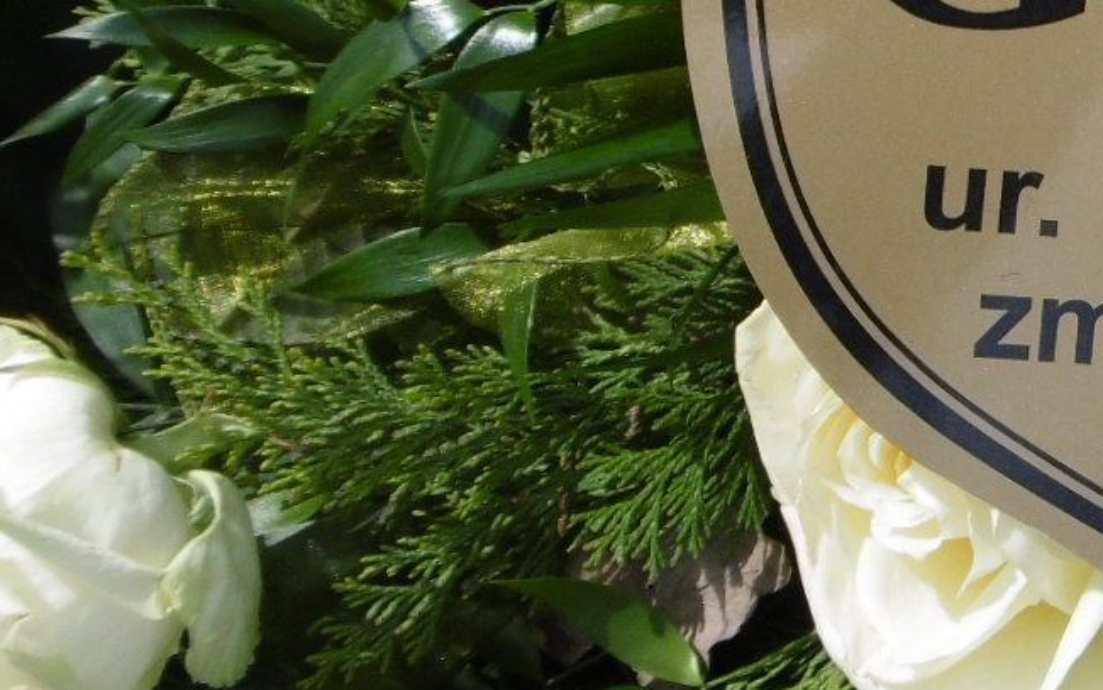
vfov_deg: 15.8
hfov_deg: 24.0
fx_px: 2405
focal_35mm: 80
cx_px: 1250
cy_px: -81
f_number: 7.8
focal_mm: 4.3
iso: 100
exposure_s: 1/200
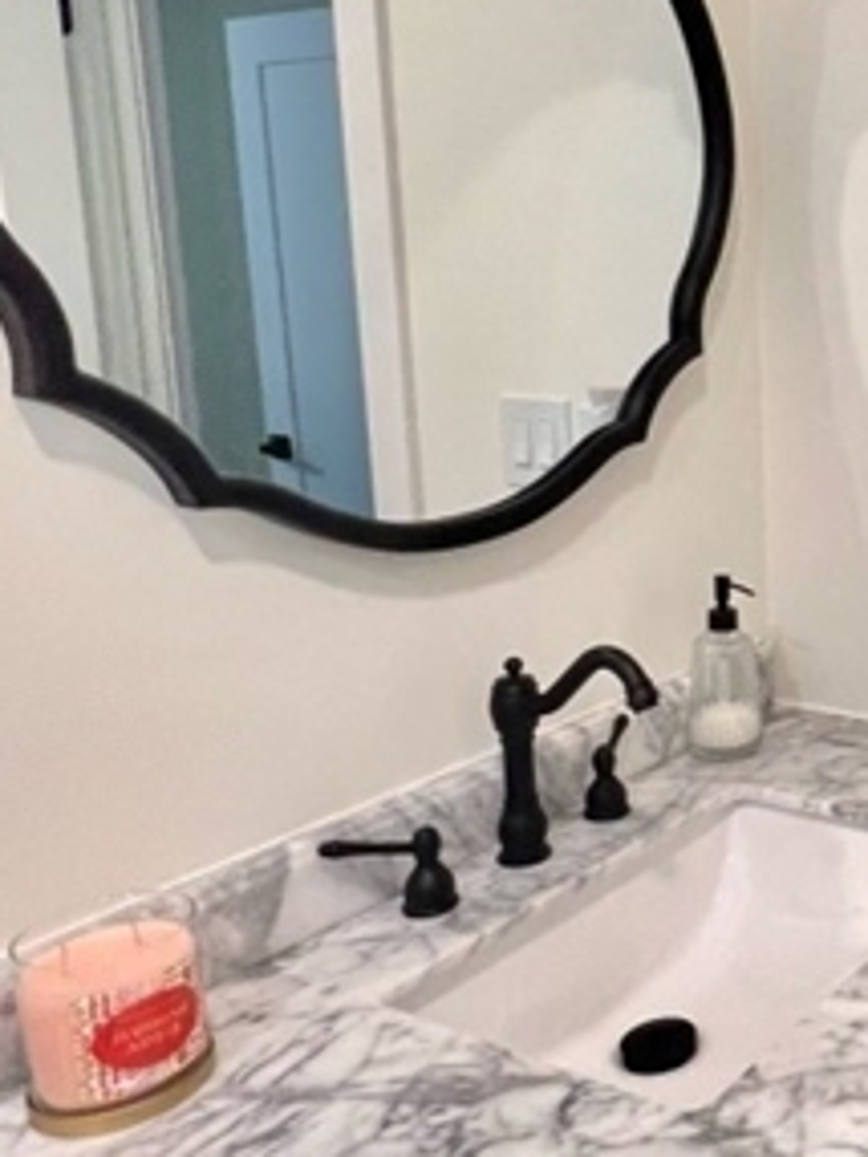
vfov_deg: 52.4
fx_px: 1169
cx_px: 1036
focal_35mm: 35
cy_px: 491
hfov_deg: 33.4
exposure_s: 1/120
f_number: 1.8
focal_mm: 1.57
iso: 160
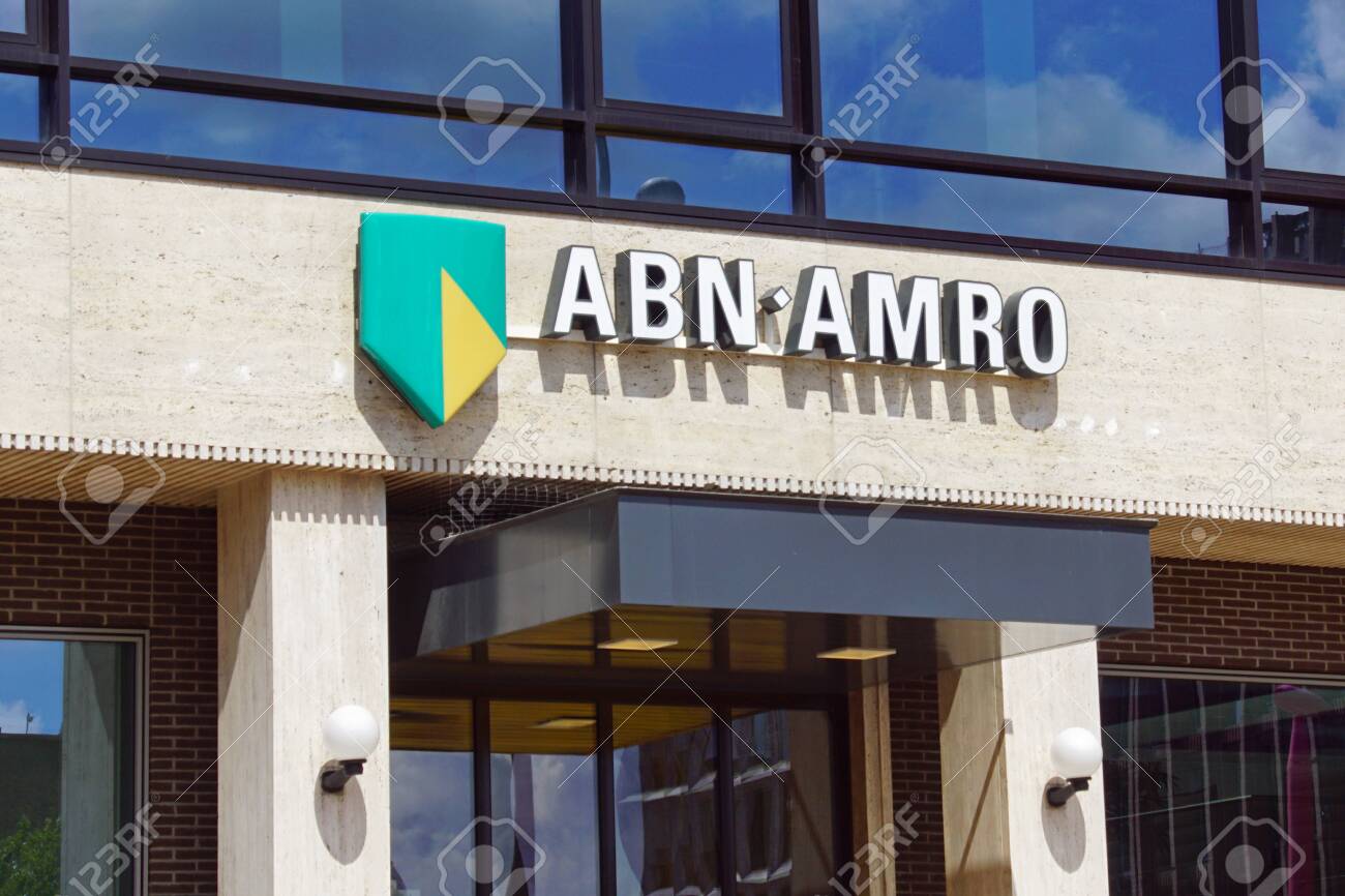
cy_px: 448
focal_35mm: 75
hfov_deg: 27.0
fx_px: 2801
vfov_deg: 18.2
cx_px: 672
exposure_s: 1/160
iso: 100
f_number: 11
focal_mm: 50
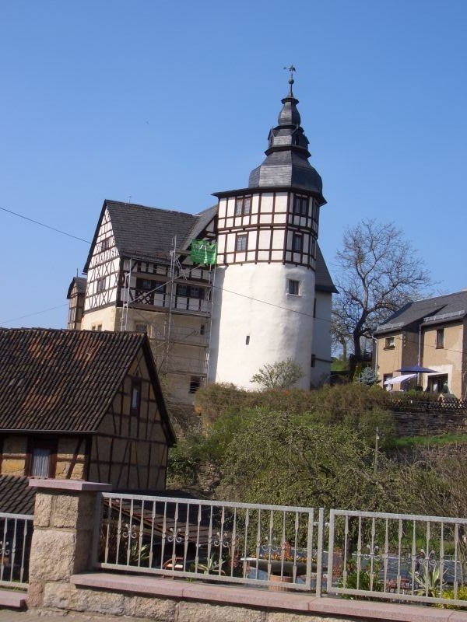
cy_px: 311
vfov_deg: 38.9
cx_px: 234
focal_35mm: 49
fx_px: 881
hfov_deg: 29.7
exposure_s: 1/320
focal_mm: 8.2
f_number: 5
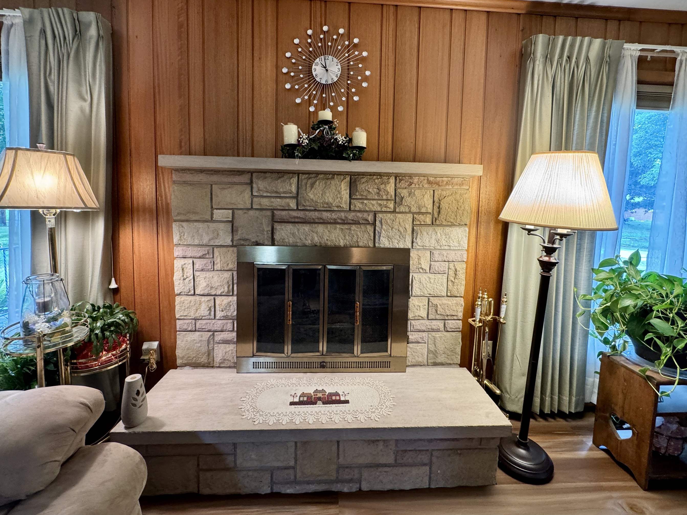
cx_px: 348
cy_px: 231
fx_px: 318
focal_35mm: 16
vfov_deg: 77.9
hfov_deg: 94.5
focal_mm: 2.22
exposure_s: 1/60
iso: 250
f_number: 2.2
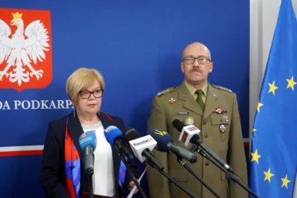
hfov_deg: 28.8
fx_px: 577
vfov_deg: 19.4
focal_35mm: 70
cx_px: 125
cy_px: 96
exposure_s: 1/160
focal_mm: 40
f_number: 4
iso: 2000
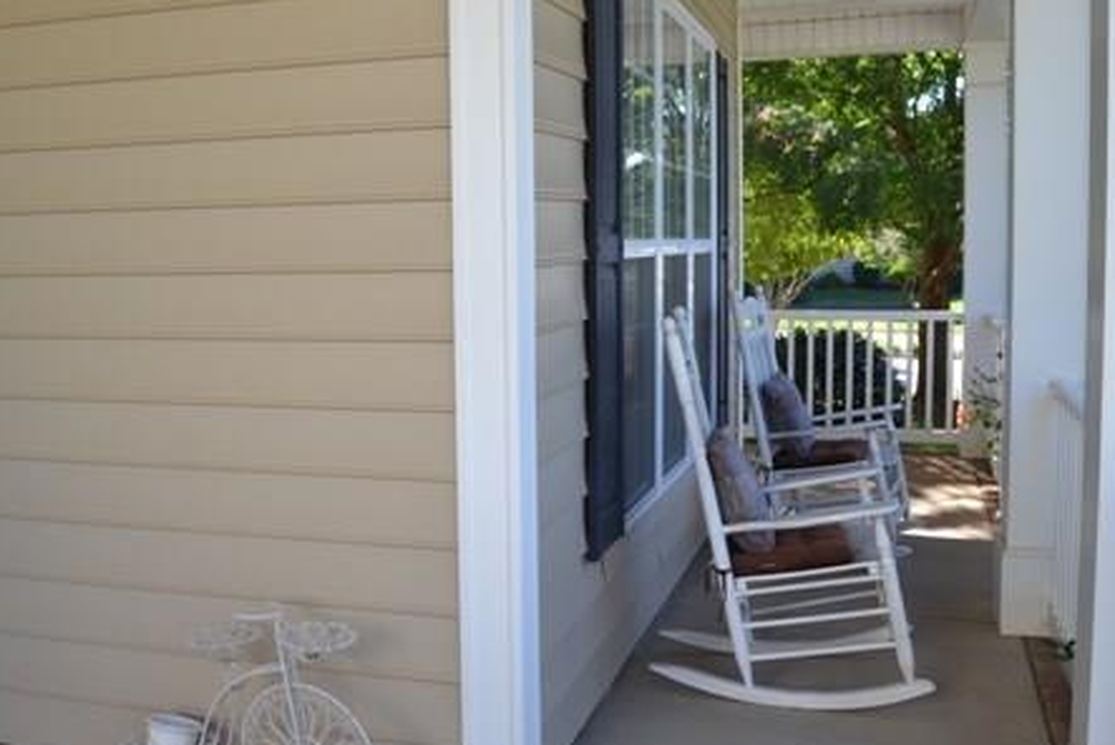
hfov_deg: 49.1
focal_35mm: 39
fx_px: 1209
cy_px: 354
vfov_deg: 34.3
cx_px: 433
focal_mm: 18
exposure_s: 1/125
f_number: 5.6
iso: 140
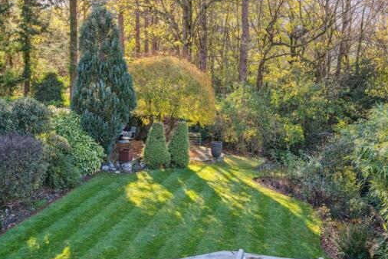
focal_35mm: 44
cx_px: 184
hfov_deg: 44.5
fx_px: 474
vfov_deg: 30.4
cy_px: 95
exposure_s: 1/80
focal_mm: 34
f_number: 5.6
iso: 400
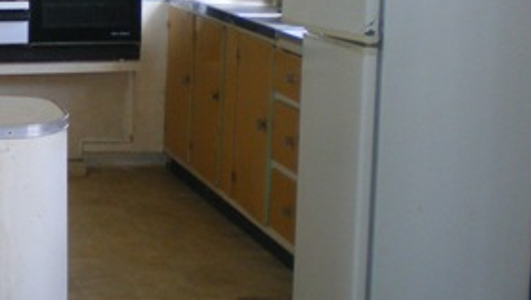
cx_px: 22
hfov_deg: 22.0
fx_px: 1325
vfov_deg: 12.9
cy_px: 59
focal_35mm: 94
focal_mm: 6.3
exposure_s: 1/50
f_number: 3.1
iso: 200
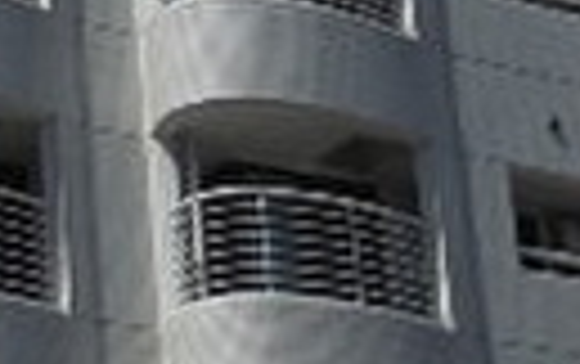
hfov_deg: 12.1
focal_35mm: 172
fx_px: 2722
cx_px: 85
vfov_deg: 7.7
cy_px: 128
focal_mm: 5.3
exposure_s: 1/1250
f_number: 6.5
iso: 125
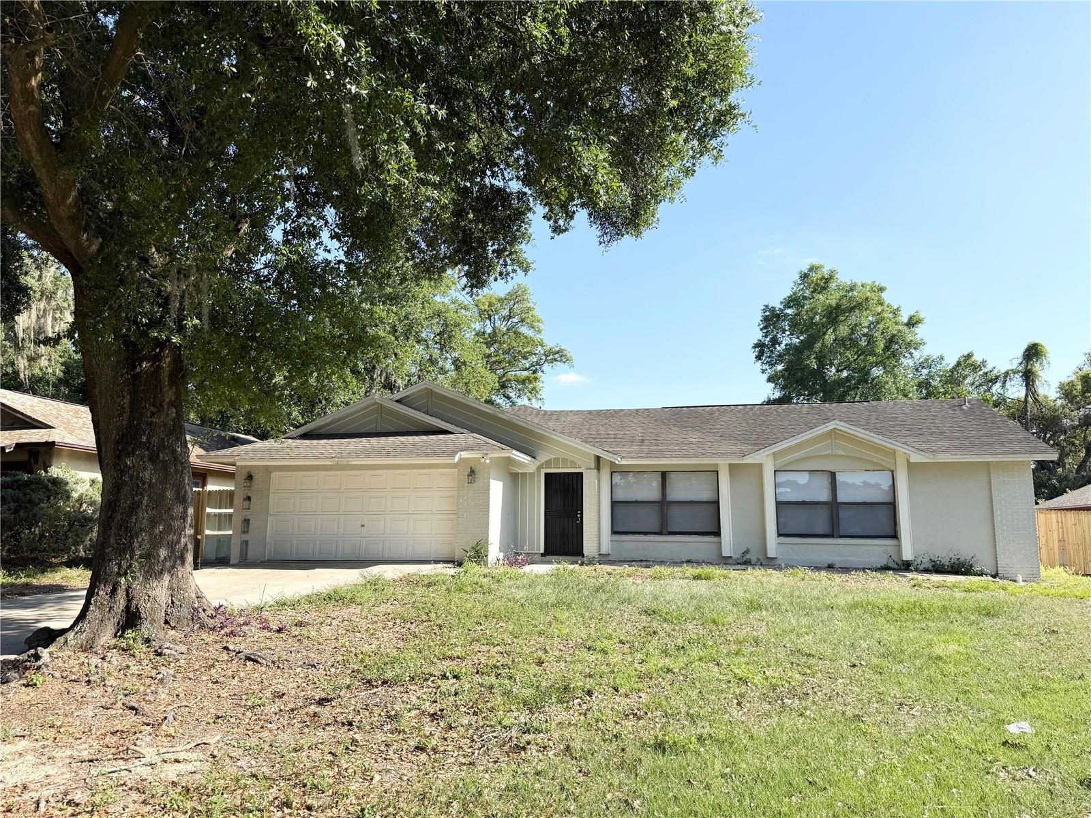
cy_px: 409
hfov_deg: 71.6
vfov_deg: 56.8
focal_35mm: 24
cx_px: 546
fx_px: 756
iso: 80
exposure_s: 1/2703
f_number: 1.78
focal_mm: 6.76
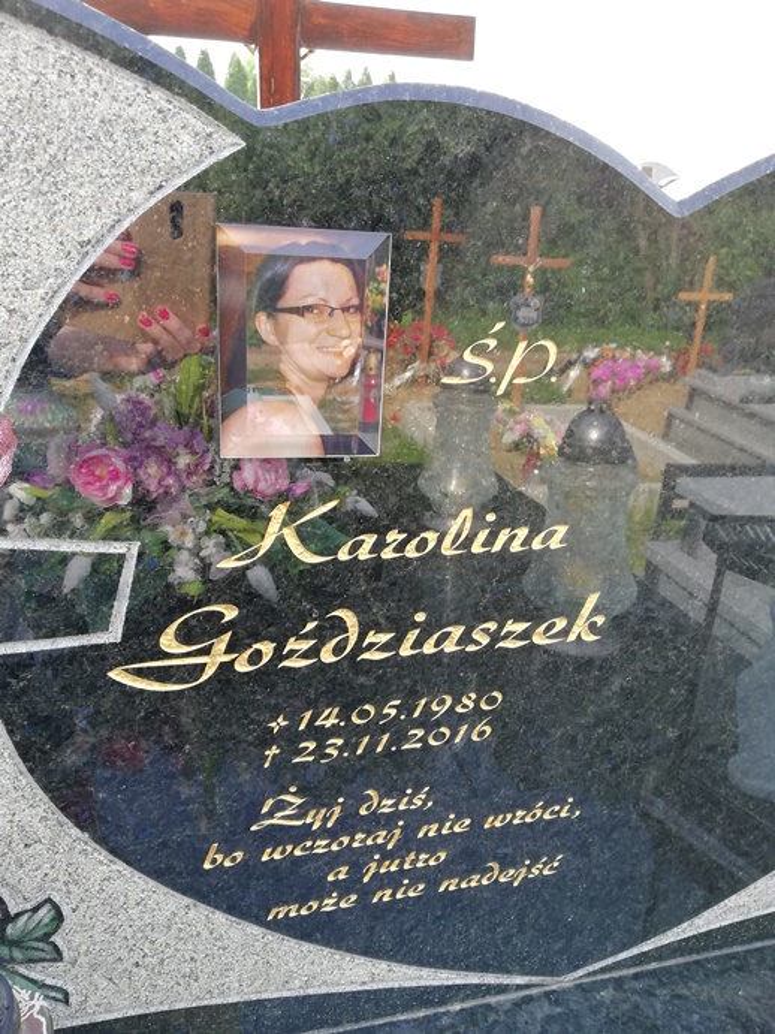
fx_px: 806
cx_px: 388
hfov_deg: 51.3
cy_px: 517
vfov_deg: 65.3
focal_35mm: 27
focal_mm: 3.81
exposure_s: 1/100
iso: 50
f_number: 2.2
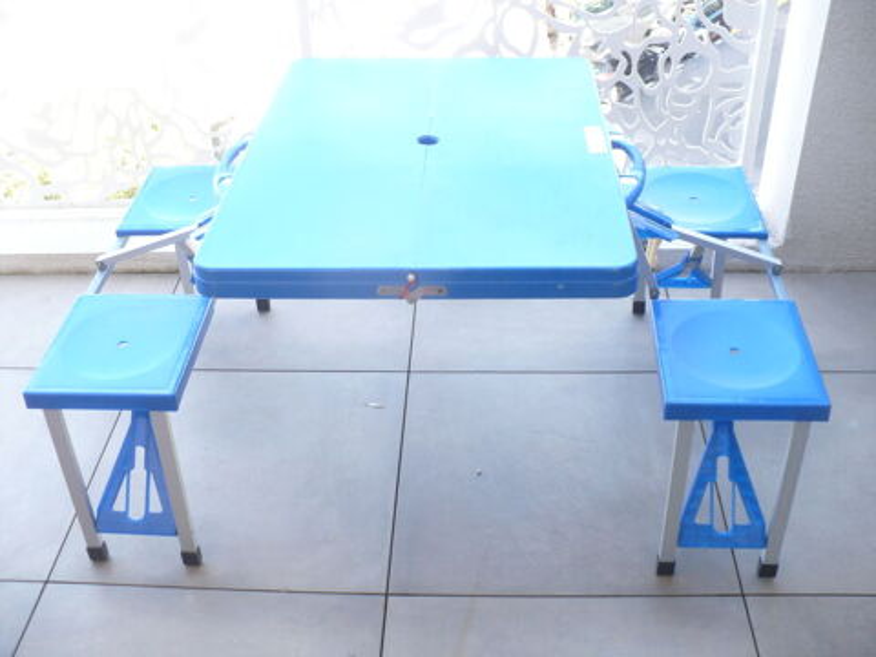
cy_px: 328
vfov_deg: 38.7
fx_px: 936
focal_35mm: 37
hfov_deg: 50.1
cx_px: 438
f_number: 2.8
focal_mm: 6.1
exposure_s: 1/60
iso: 100
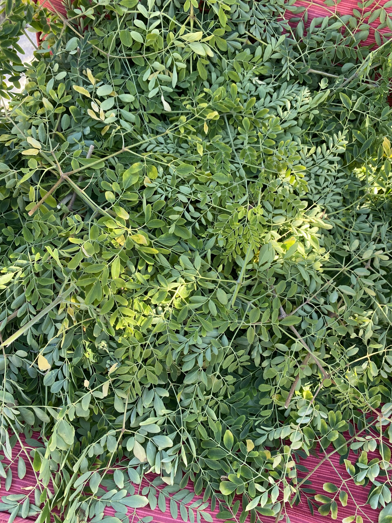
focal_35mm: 26
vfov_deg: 67.3
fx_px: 393
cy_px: 262
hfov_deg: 53.1
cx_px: 196
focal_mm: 4.25
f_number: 1.8
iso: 32
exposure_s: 1/122
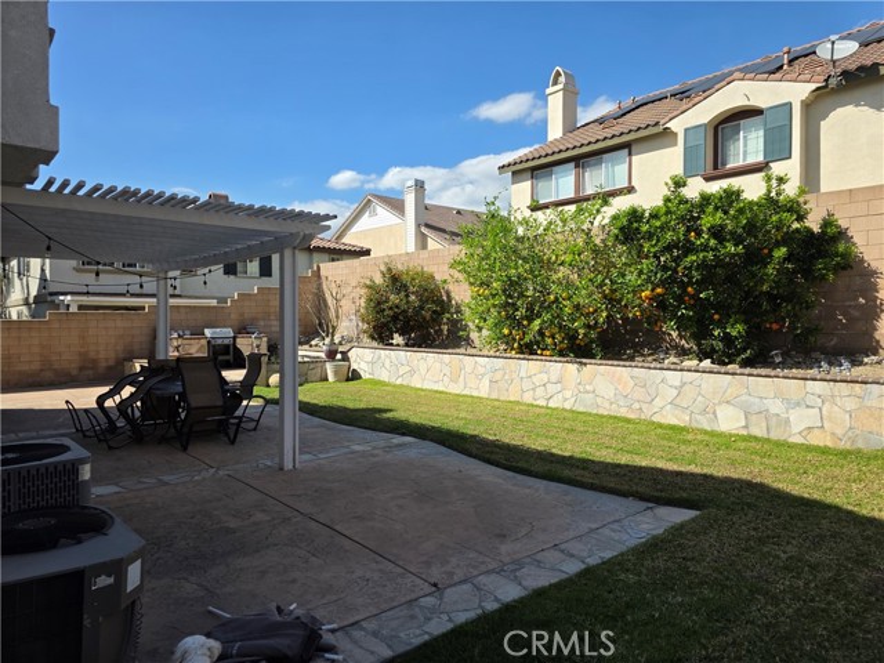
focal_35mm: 23
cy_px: 332
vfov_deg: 58.9
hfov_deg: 73.9
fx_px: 587
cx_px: 442
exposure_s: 1/5017
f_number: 1.7
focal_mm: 6.3
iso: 80
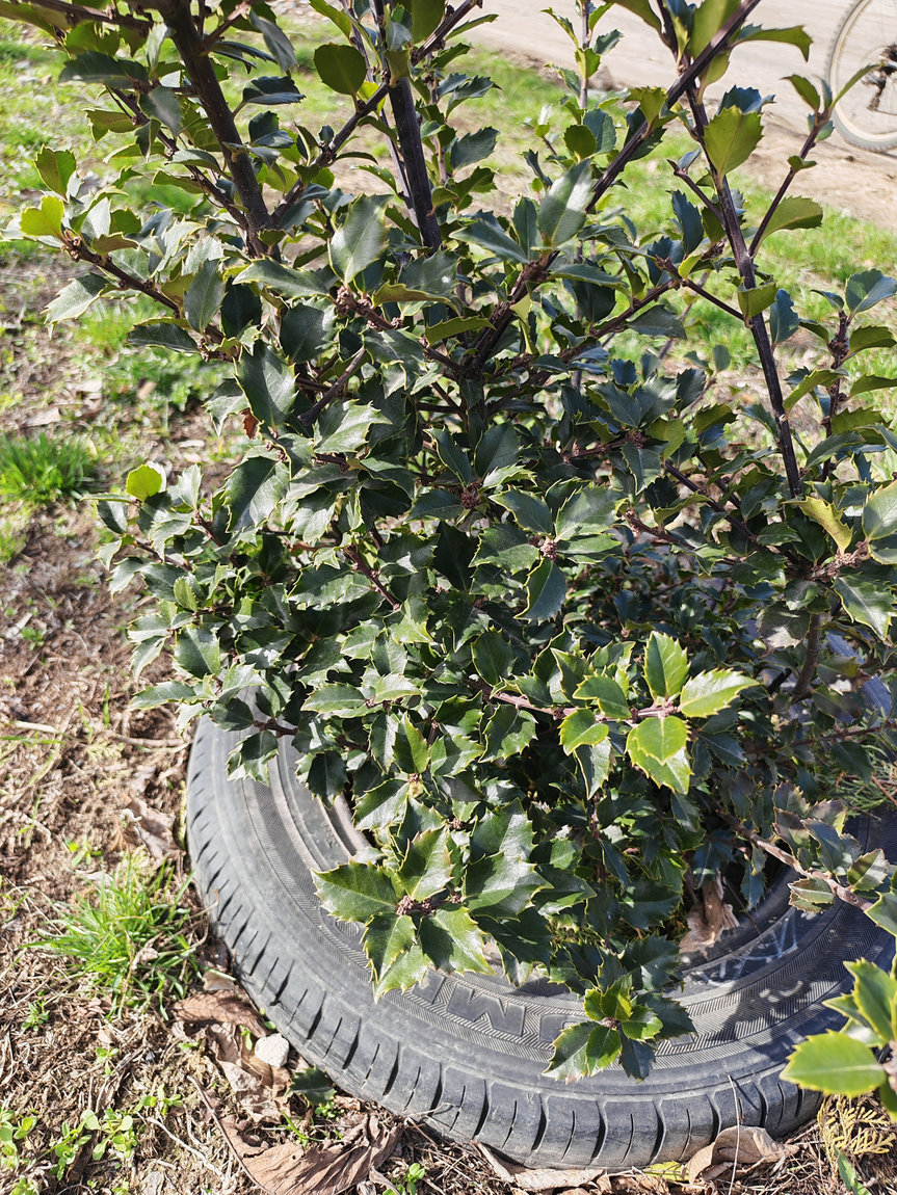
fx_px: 829
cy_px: 598
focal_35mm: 24
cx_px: 448
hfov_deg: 56.8
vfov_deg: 71.6
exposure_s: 1/230
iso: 50
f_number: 1.9
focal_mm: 6.12
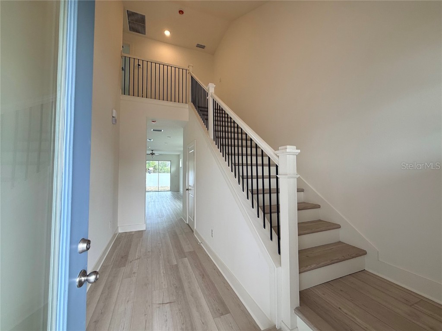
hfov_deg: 102.1
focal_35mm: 14
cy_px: 166
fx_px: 179
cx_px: 221
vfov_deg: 85.7
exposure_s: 1/129
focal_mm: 2.22
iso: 64
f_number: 2.2
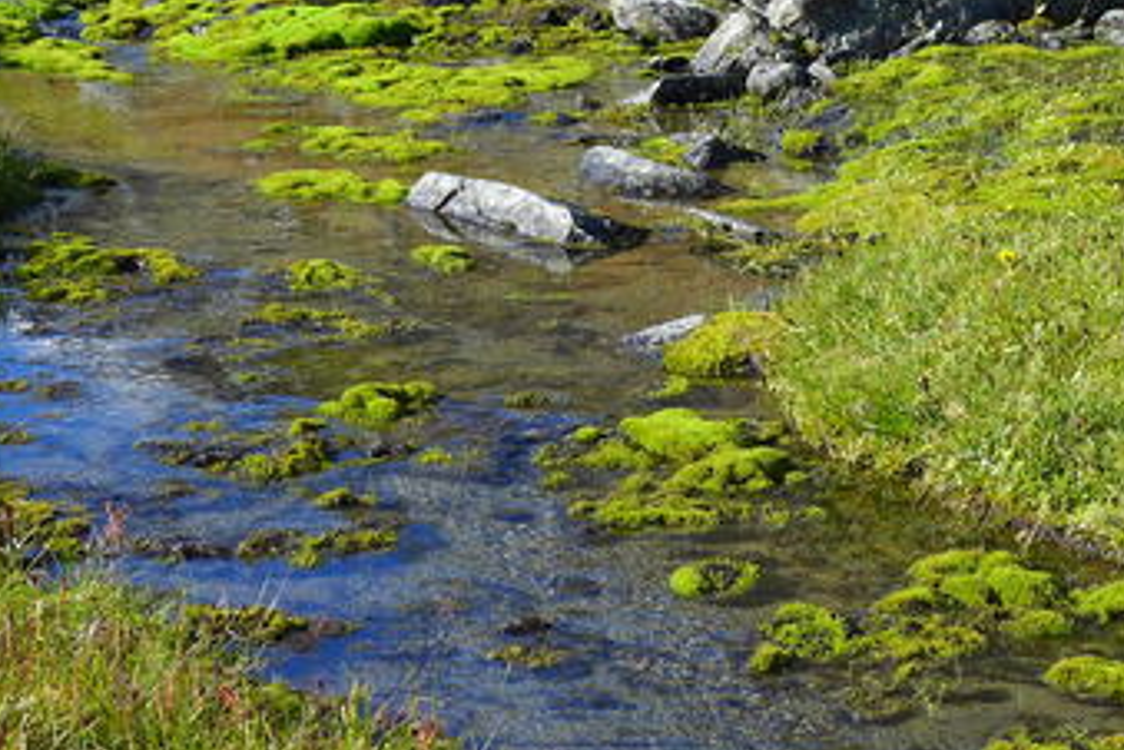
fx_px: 3309
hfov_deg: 19.2
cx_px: 794
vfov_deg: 12.9
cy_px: 179
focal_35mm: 106
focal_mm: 9.8
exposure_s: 1/640
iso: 80
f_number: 2.8
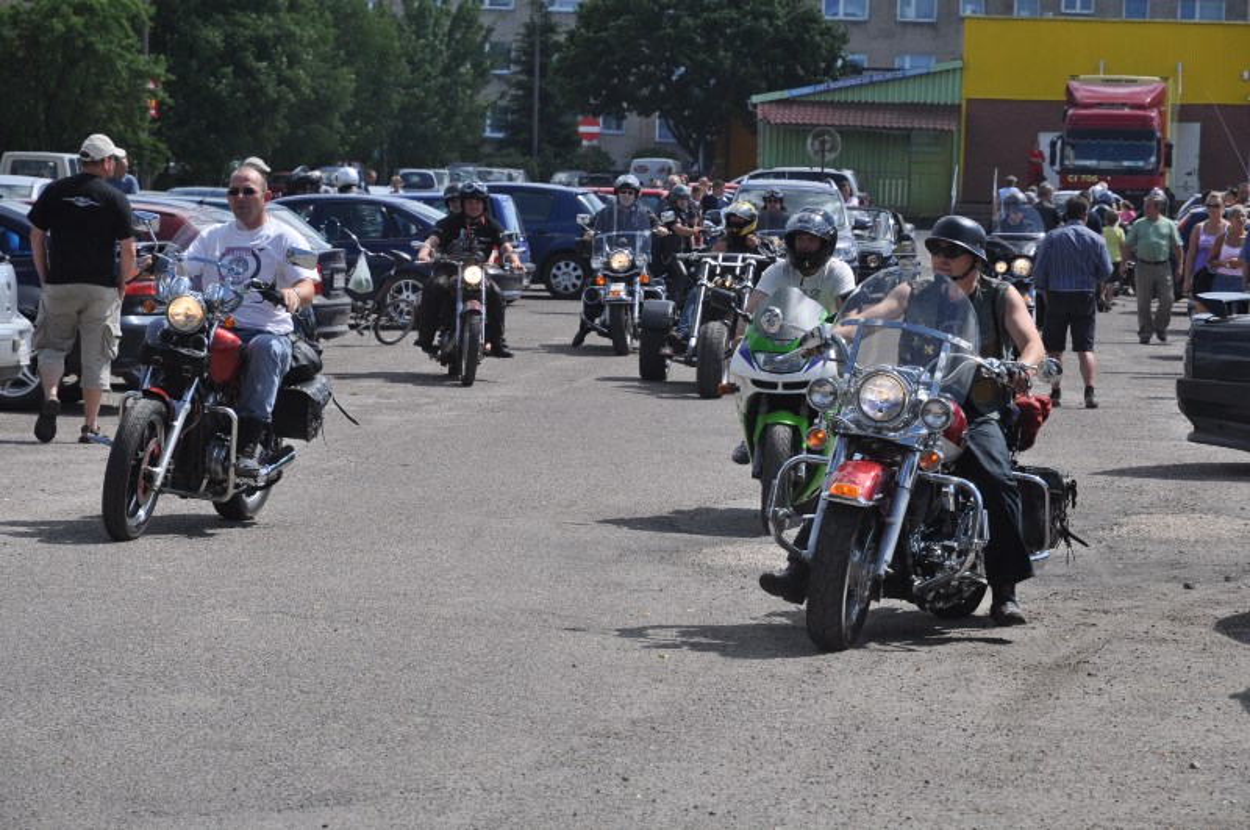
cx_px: 625
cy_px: 415
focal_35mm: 128
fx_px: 4421
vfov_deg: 10.7
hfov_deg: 16.1
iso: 320
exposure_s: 1/800
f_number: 7.1
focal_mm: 85
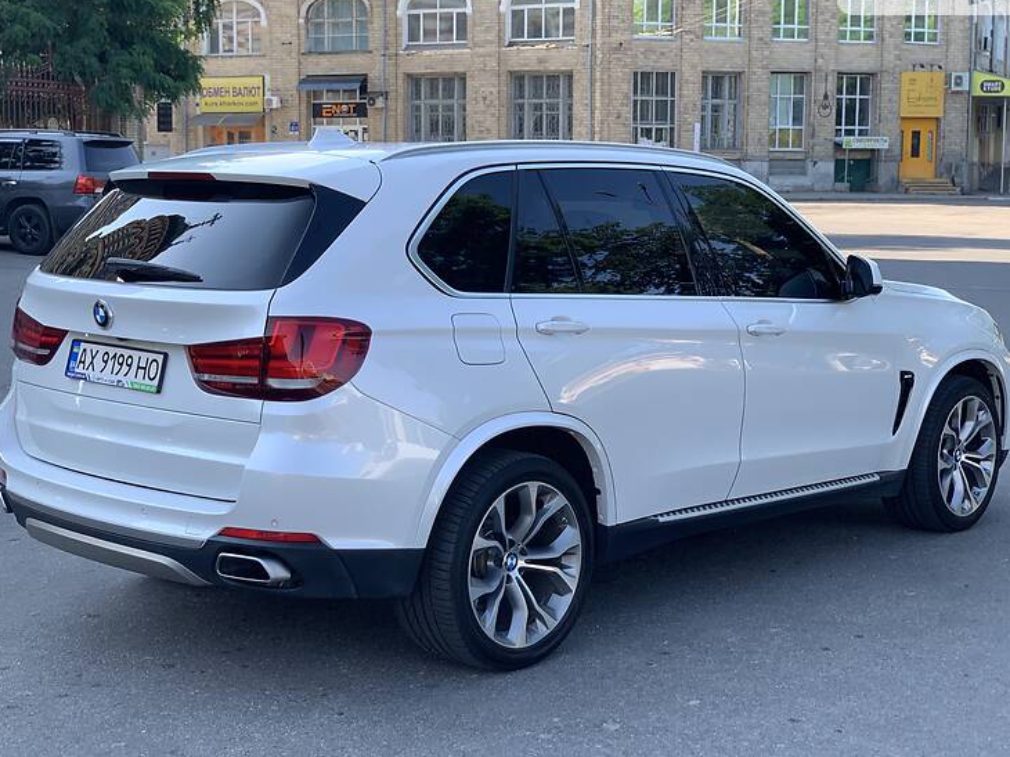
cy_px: 354
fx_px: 1663
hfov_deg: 33.8
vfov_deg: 25.6
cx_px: 504
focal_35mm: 57
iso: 16
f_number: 2.4
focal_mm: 6
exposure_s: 1/156
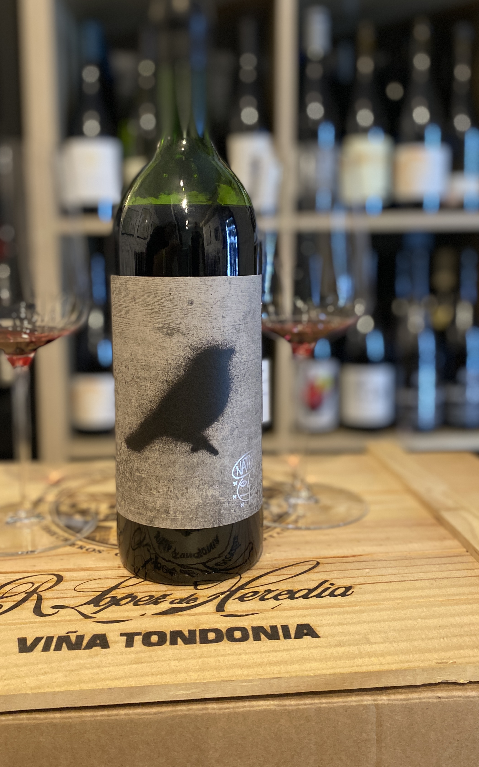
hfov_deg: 38.3
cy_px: 343
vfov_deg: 58.0
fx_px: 689
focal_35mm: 33
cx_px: 229
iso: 320
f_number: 1.8
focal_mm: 4.25
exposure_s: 1/33
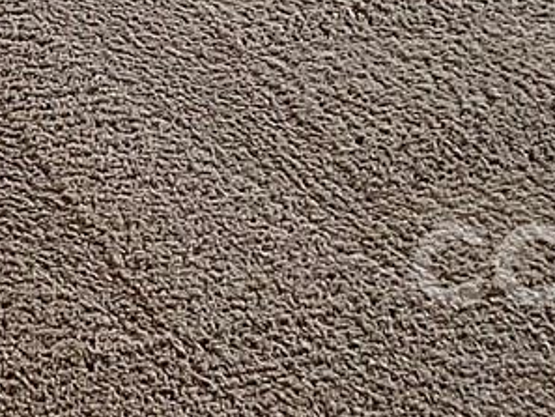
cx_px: -443
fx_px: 2871
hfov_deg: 10.4
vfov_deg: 7.0
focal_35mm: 179
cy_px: -1008
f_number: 1.8
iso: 125
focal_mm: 4.25
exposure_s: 1/60
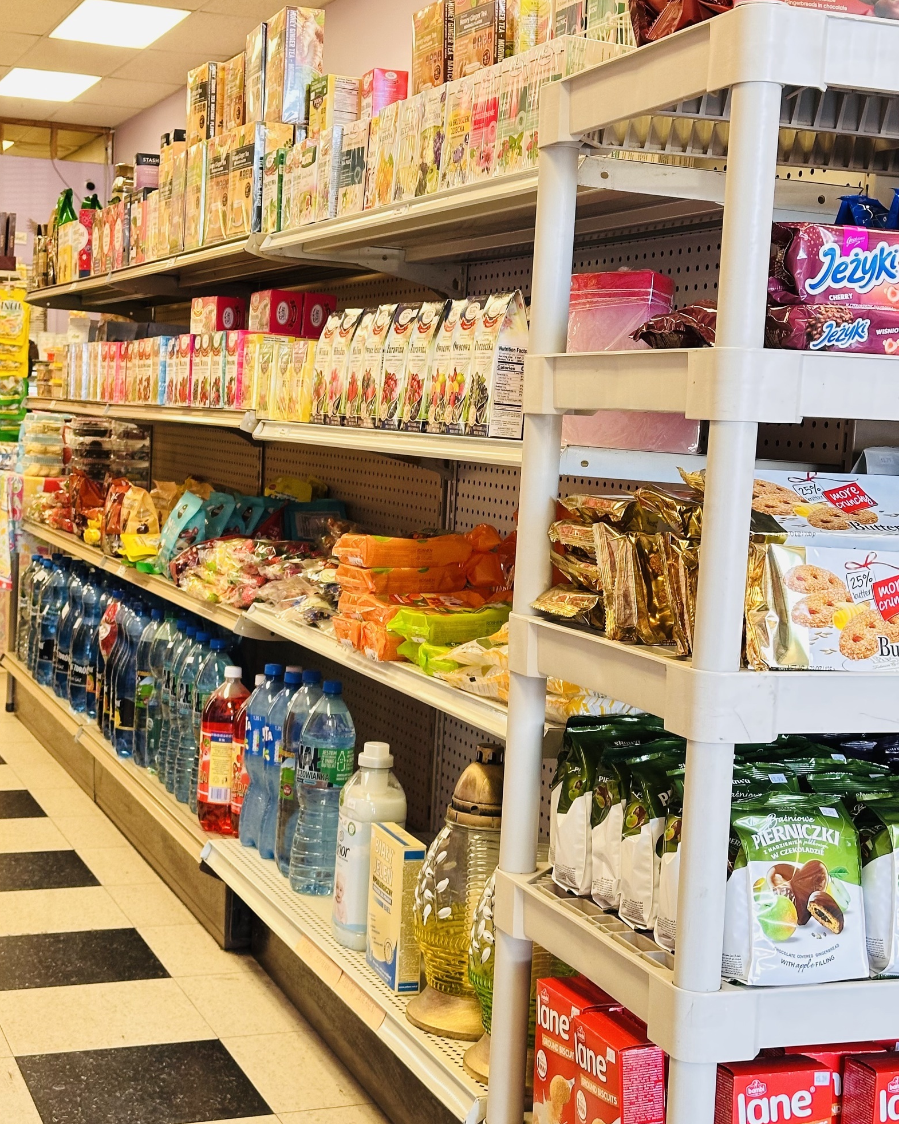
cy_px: 549
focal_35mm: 55
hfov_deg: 27.6
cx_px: 432
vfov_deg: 34.2
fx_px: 1830
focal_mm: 6.86
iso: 200
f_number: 1.78
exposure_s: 1/60
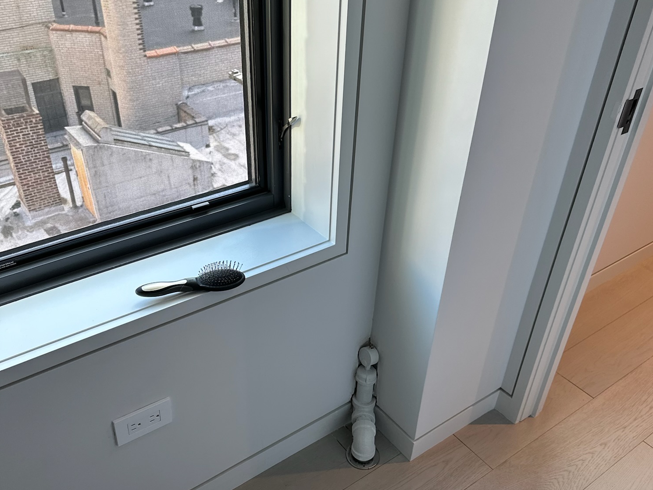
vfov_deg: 42.7
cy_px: 297
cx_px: 334
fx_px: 623
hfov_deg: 55.3
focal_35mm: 33
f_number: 1.78
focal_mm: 6.86
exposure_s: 1/120
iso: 100
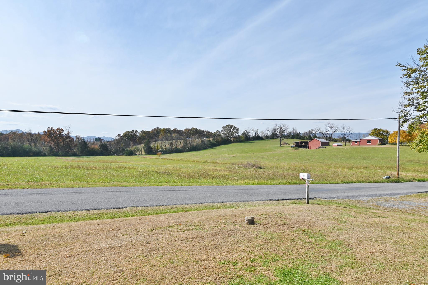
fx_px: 285
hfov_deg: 73.8
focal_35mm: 24
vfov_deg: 53.1
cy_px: 142
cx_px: 214
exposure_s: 1/640
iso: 250
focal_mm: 24
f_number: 13
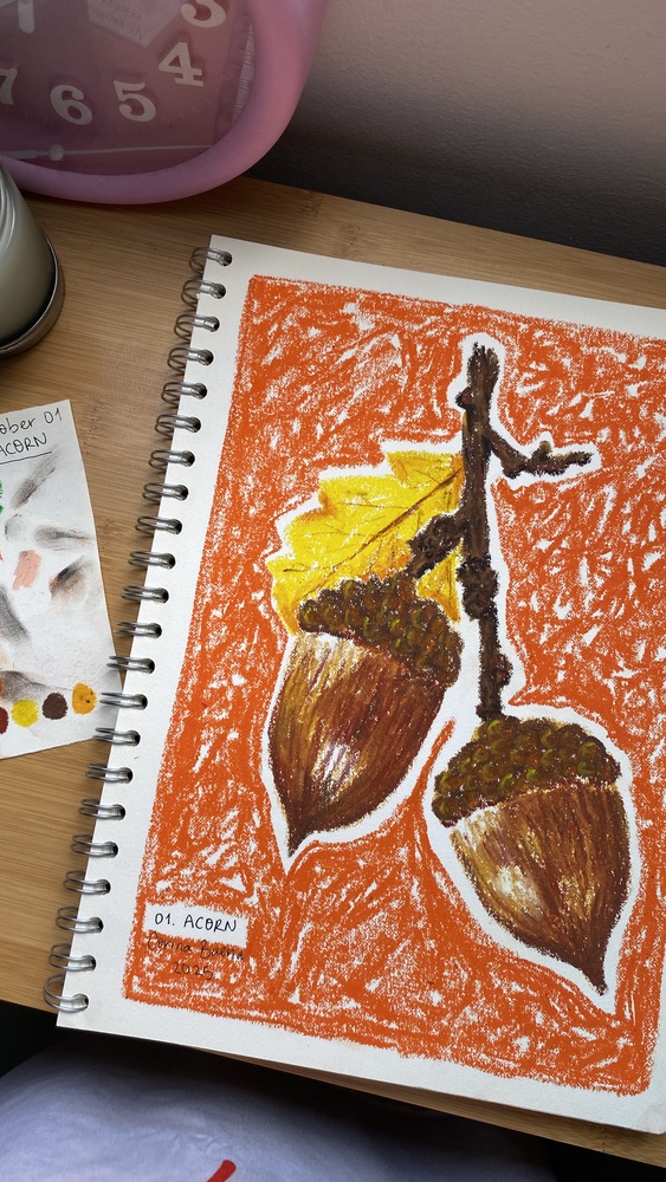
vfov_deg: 66.0
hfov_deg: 40.2
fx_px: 910
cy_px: 602
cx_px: 319
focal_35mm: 29
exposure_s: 1/934
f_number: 1.8
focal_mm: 4.25
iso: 32
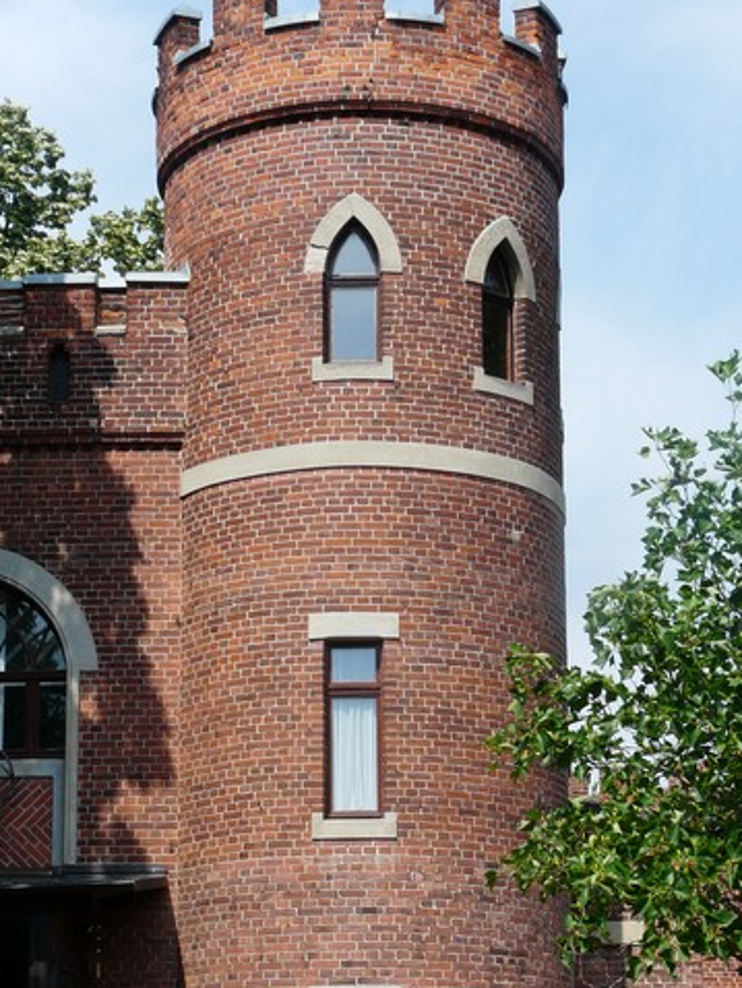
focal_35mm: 82
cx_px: 296
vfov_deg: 23.7
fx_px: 2341
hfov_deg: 18.0
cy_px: 639
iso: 100
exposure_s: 1/400
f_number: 5.6
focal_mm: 8.1
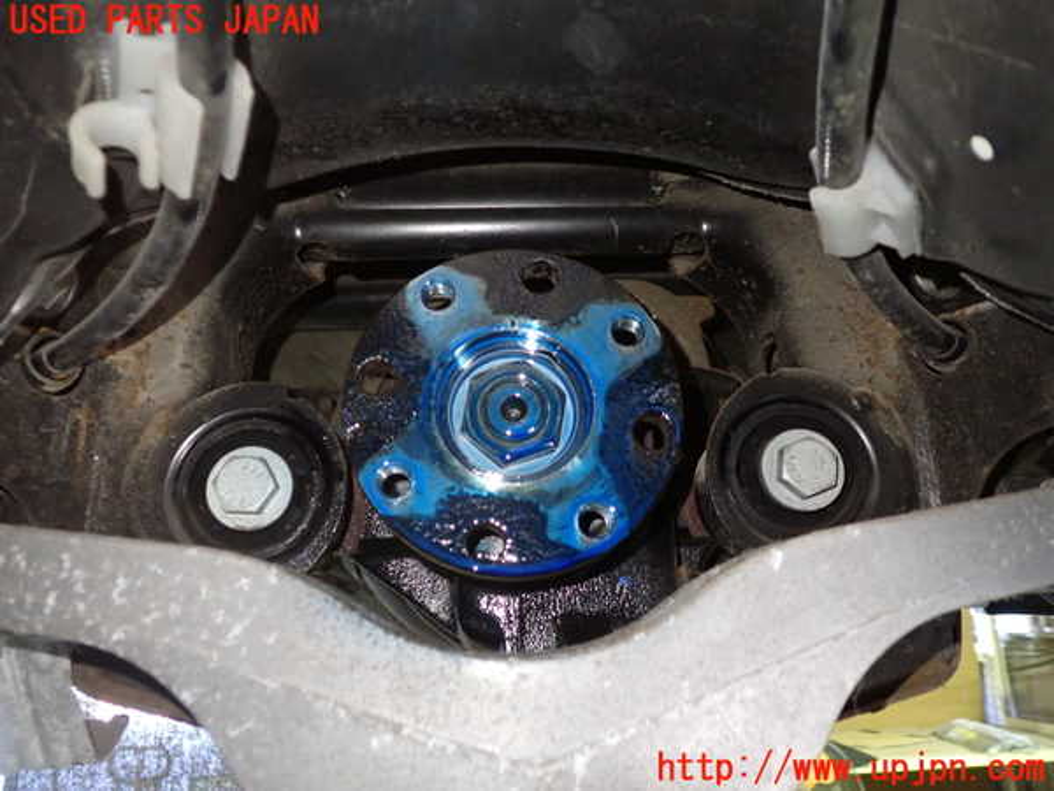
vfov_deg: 46.8
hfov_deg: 60.0
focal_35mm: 30
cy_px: 396
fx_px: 913
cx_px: 527
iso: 800
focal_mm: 5.4
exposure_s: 1/25
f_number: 2.3
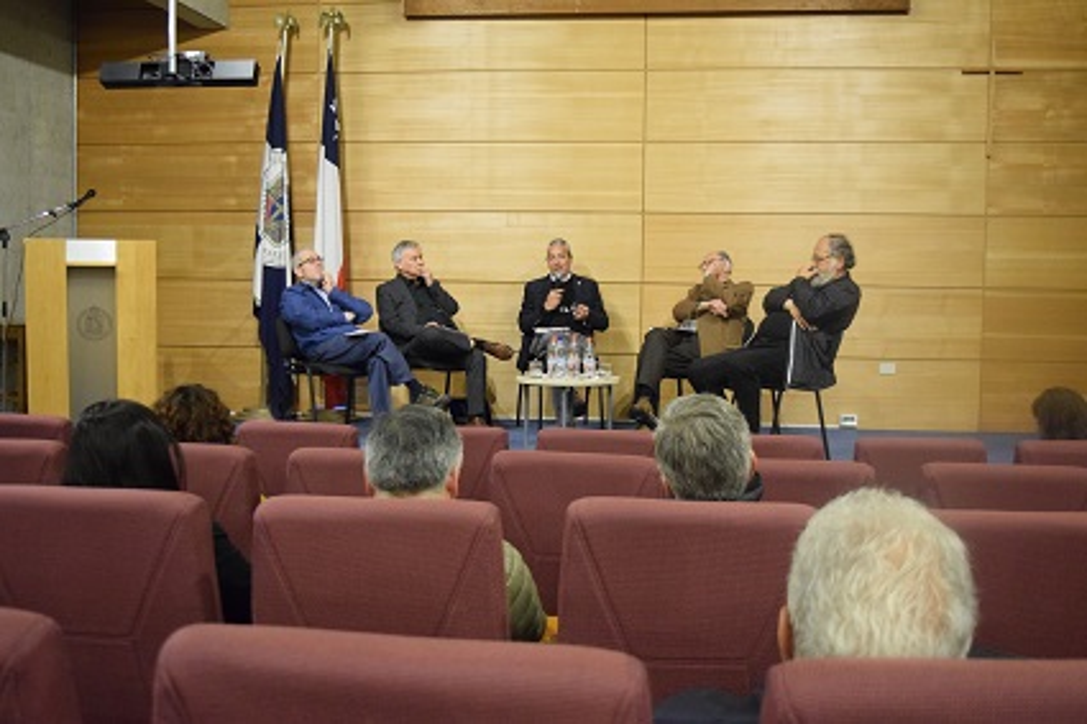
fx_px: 1222
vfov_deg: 33.0
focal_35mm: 40
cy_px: 362
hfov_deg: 47.9
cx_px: 544
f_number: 4
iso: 3600
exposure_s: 1/60
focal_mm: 27
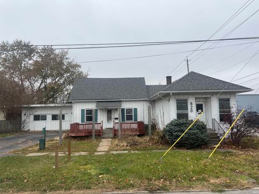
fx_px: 195
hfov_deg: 67.3
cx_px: 130
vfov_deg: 53.1
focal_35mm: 26
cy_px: 97
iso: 50
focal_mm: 5.7
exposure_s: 1/743
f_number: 1.5
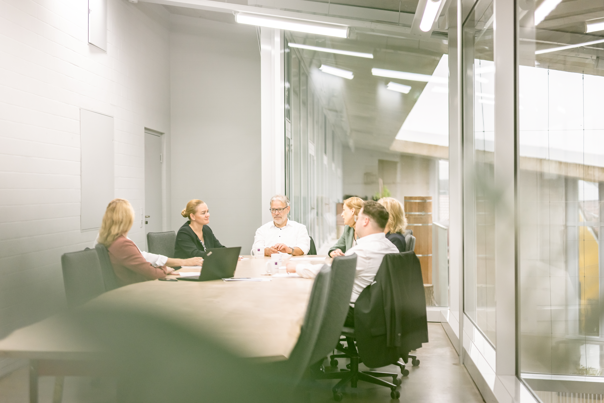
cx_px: 302
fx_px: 839
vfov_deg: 27.0
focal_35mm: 50
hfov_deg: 39.6
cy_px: 202
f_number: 1.2
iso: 800
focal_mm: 50
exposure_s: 1/400
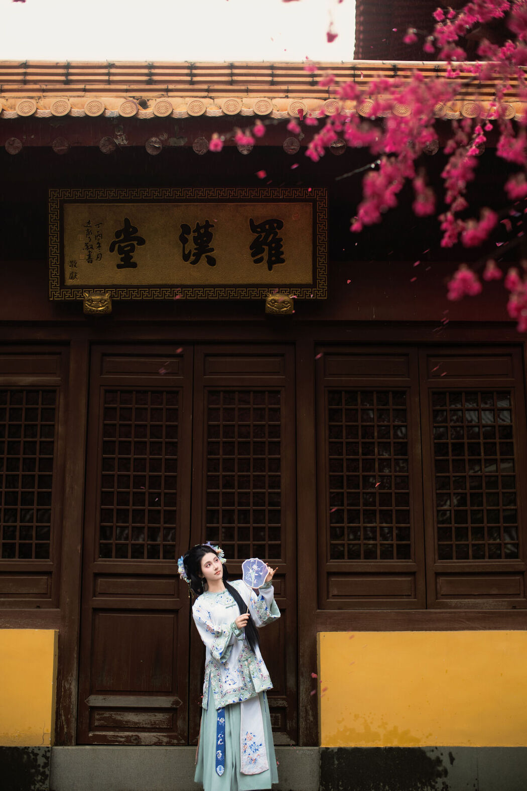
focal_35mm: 49
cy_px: 396
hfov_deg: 27.5
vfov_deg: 40.3
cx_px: 264
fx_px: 1076
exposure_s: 1/125
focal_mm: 50
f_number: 2.2
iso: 125
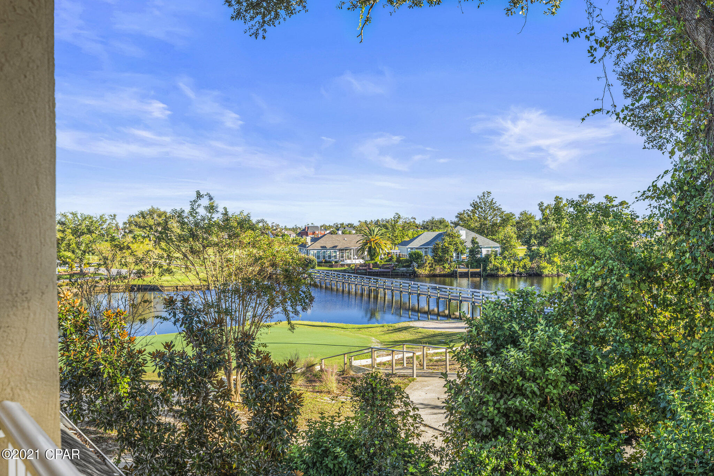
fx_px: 714
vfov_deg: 36.9
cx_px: 357
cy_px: 238
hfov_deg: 53.1
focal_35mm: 36
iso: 100
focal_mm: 24
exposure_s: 1/40
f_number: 5.6
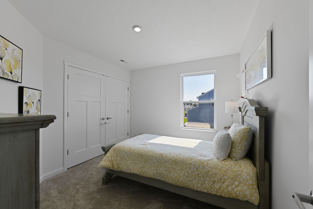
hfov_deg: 104.3
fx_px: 122
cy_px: 104
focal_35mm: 14
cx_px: 156
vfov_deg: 81.2
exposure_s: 1/50
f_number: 10
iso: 200
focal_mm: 14
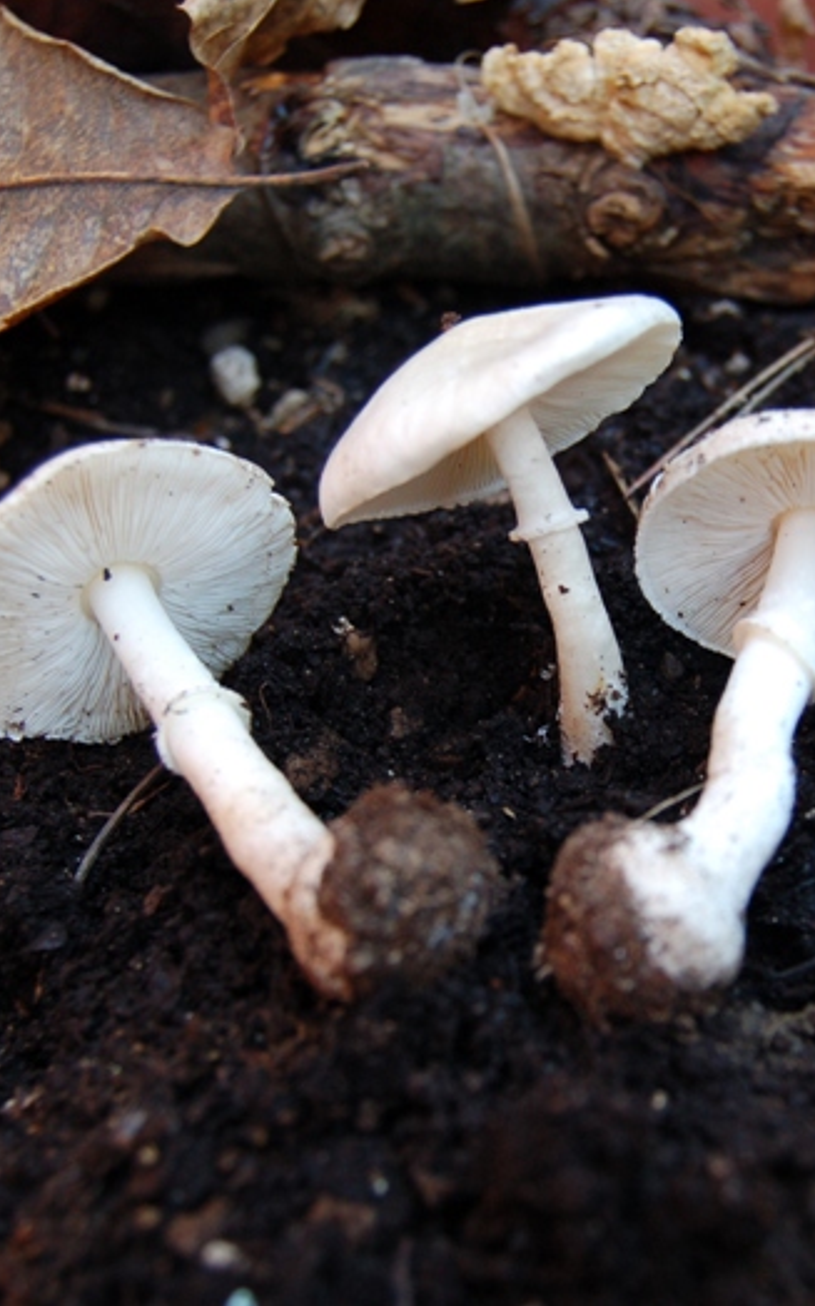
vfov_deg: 36.3
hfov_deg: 23.0
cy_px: 646
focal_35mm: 56
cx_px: 583
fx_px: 1992
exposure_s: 1/60
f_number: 4
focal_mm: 24
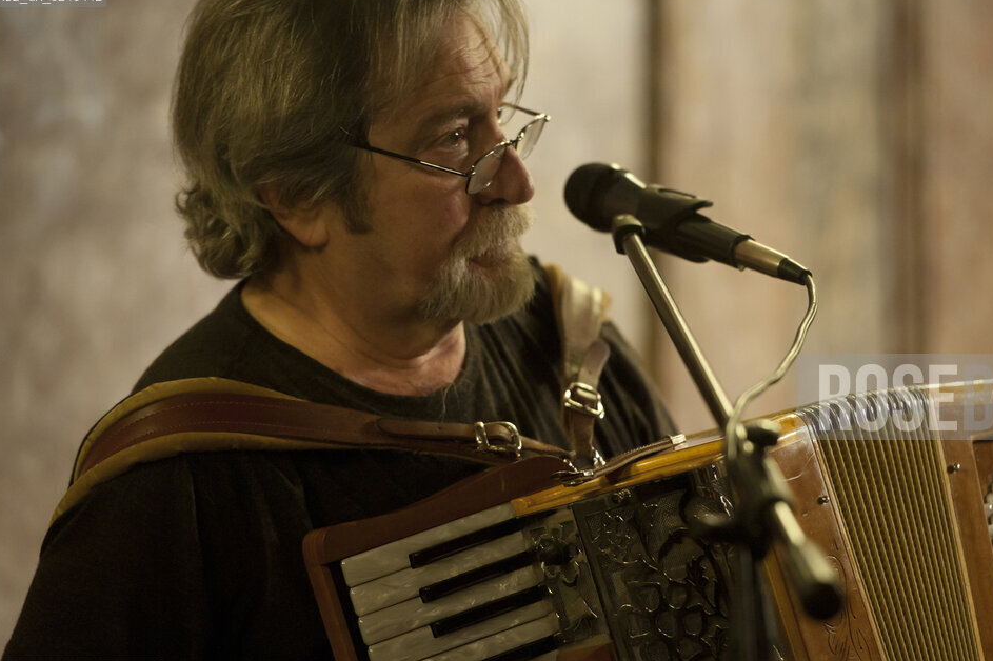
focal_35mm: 218
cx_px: 563
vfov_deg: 6.3
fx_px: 6011
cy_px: 334
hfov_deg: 9.4
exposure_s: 1/125
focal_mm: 190
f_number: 2.8
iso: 3200
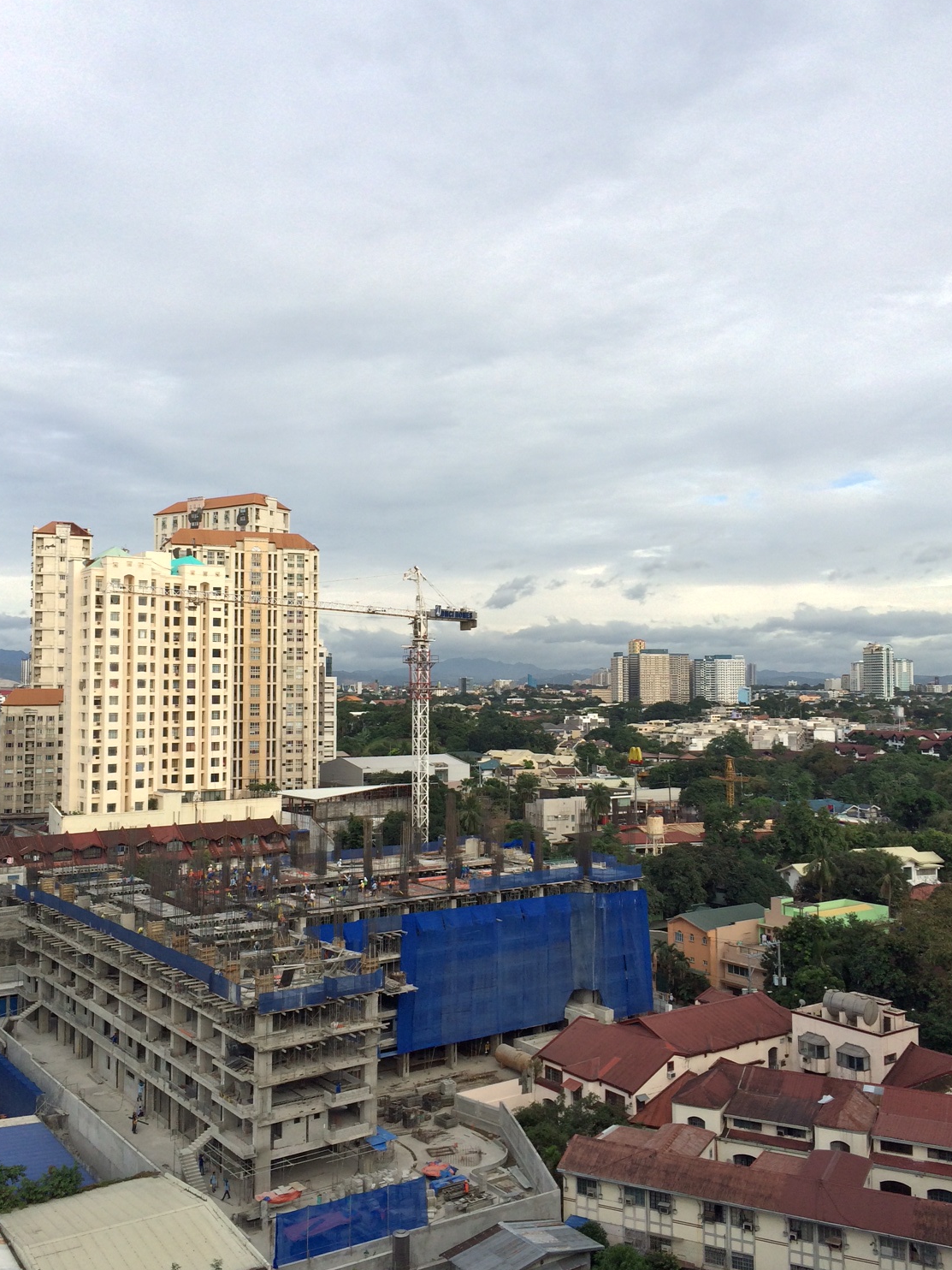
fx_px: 1210
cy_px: 631
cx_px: 472
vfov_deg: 55.4
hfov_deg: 42.9
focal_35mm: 33
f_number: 2.2
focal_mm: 4.12
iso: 32
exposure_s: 1/1368
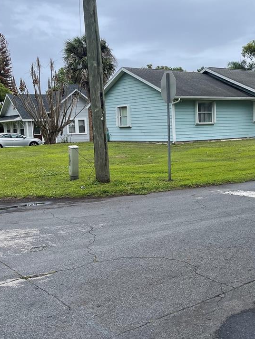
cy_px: 176
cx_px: 194
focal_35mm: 42
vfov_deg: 44.8
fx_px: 412
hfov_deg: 33.6
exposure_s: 1/4902
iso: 32
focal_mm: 5.1
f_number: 1.6
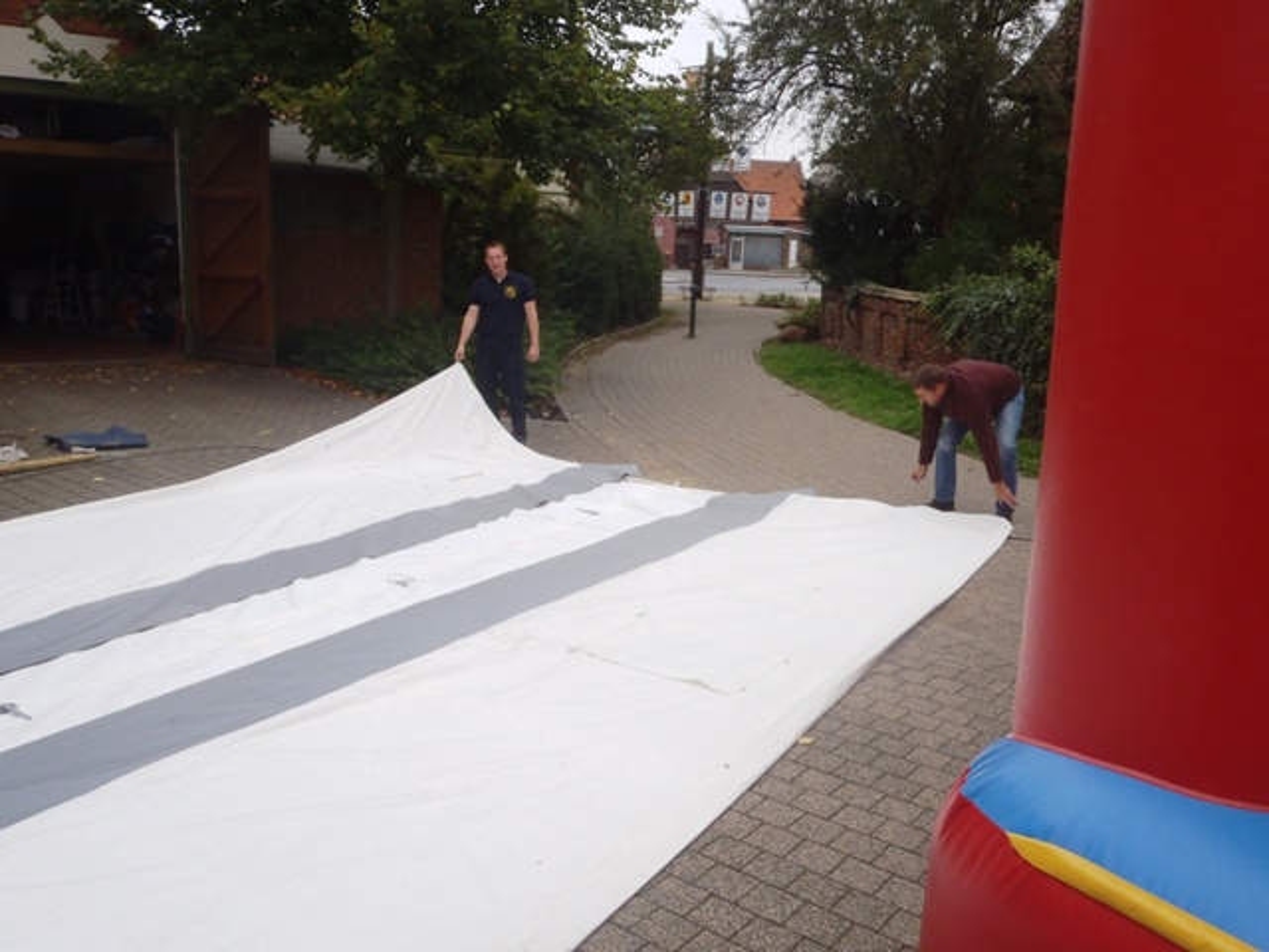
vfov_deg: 49.7
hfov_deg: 63.4
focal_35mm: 28
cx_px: 634
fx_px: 1026
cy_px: 476
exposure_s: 1/80
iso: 64
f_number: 3.5
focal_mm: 5
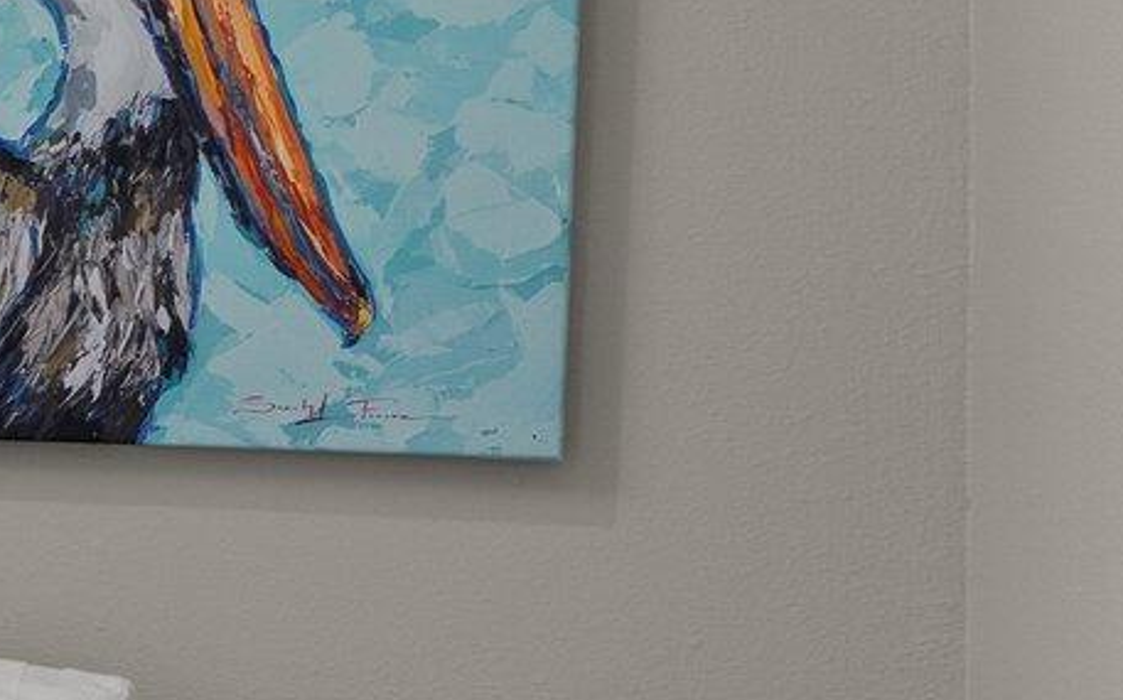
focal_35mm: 64
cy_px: 392
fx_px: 1958
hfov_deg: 17.2
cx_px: -1337
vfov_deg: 20.3
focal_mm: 14
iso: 640
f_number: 8
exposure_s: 1/5
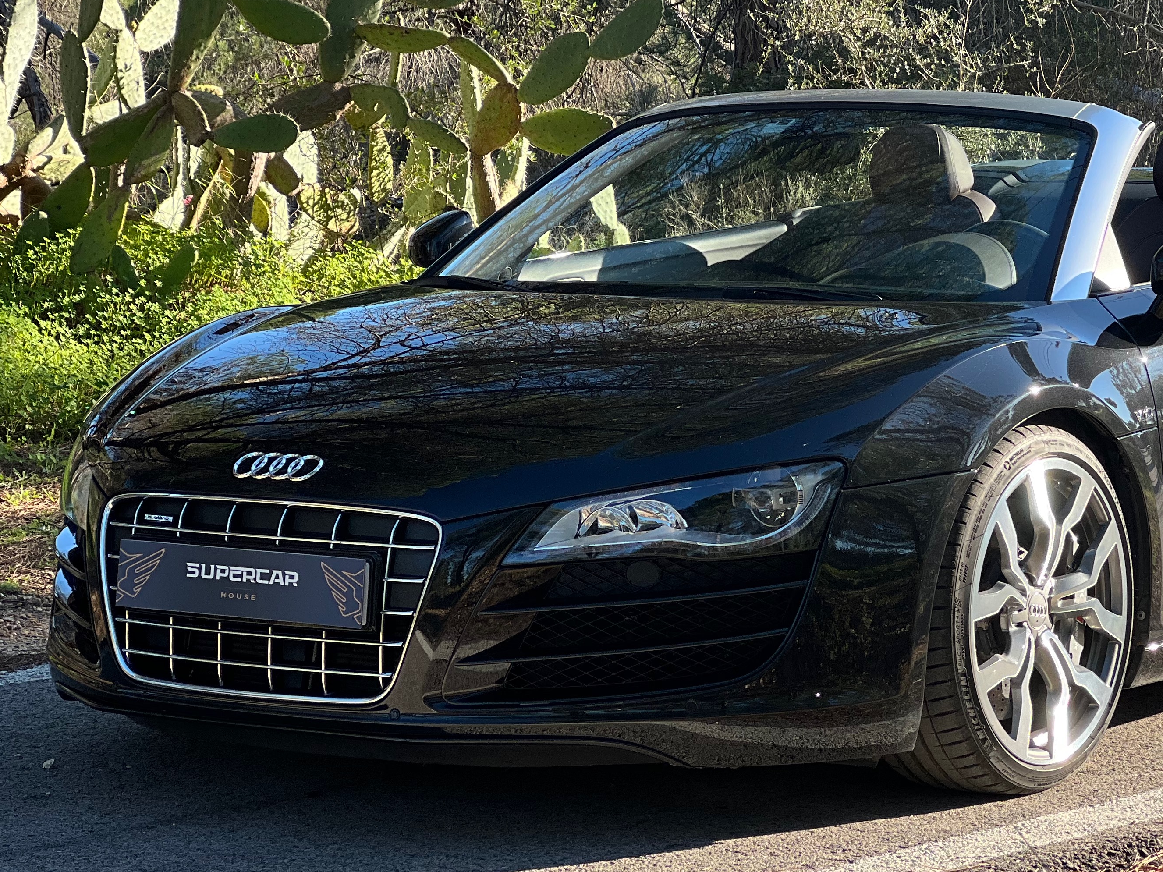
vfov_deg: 12.7
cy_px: 397
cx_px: 858
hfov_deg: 16.8
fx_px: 3931
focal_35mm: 117
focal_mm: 9
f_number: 2.8
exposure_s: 1/198
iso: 25
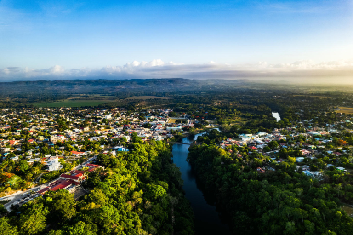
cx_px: 176
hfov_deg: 78.6
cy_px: 118
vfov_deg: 57.2
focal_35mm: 22
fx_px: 216
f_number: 2.8
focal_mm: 8.4
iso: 100
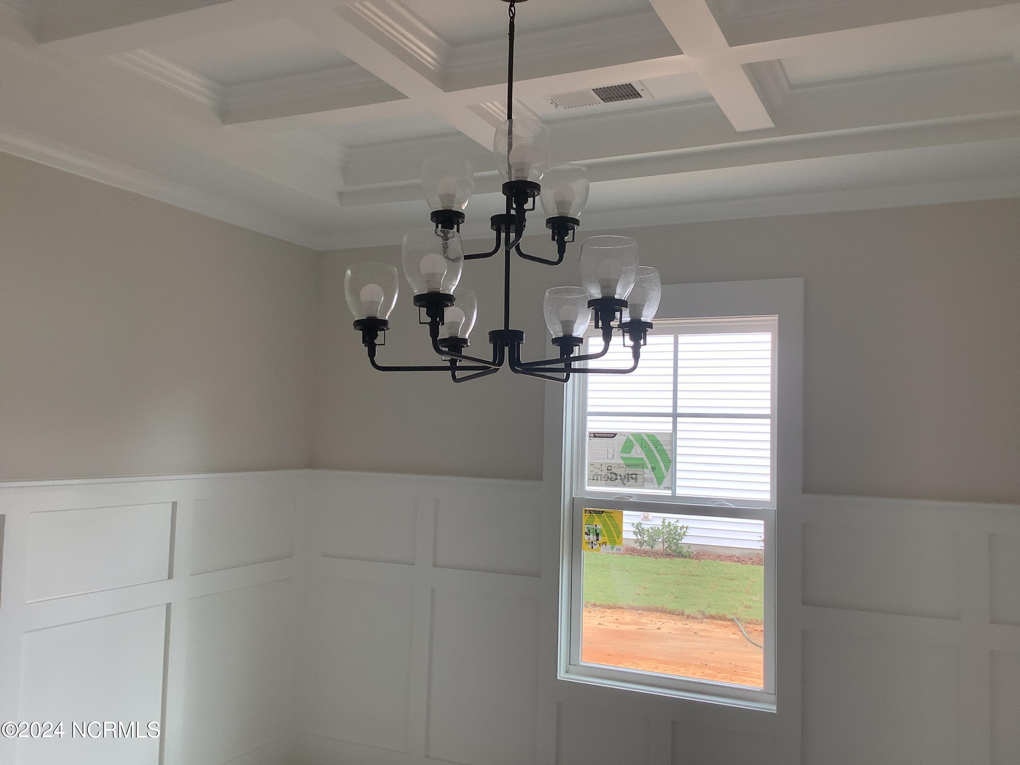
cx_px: 510
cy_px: 382
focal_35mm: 31
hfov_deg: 58.4
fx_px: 913
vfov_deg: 45.4
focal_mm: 3.3
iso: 50
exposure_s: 1/100
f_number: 2.4
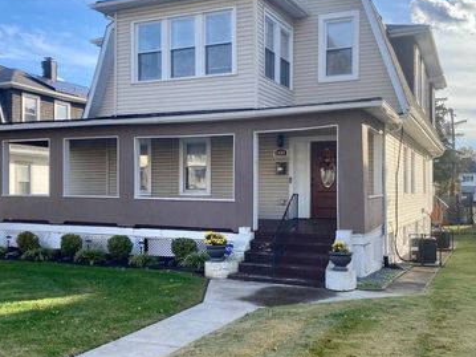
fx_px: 536
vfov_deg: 36.8
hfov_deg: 47.9
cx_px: 236
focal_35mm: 39
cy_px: 186
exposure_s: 1/774
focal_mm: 3.99
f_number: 1.8
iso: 20
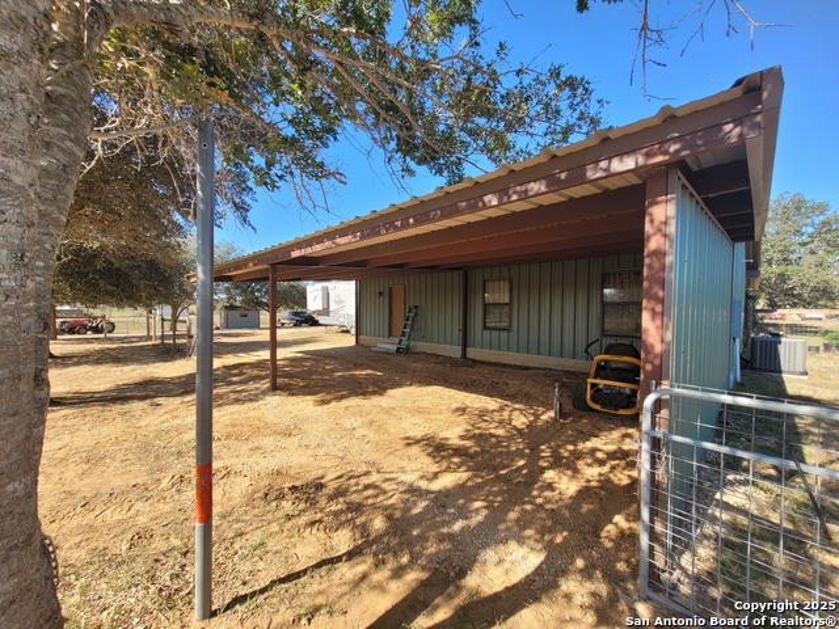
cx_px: 420
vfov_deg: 89.9
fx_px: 315
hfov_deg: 106.2
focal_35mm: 13
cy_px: 314
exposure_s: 1/583
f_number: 2.2
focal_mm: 1.74
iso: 40
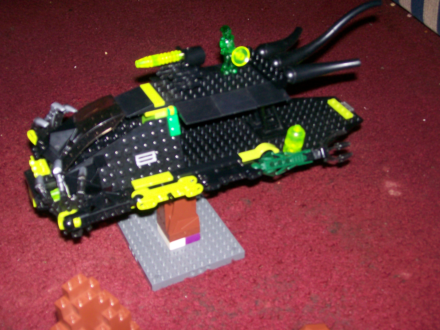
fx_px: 572
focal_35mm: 45
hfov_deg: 42.1
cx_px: 220
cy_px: 165
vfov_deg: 32.2
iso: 140
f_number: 3
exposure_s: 1/73.1
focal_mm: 7.6
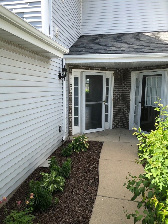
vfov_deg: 63.4
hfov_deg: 49.7
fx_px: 181
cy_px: 112
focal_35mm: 28
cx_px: 84
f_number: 1.8
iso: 20
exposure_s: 1/592
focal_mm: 3.99
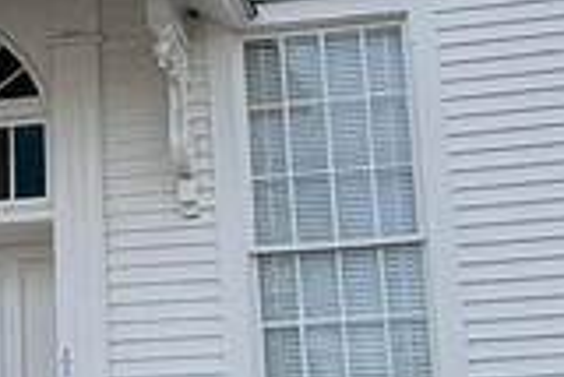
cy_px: 25
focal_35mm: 108
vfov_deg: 12.6
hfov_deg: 18.6
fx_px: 1693
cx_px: 74
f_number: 1.8
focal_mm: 1.57
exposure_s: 1/1340
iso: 32
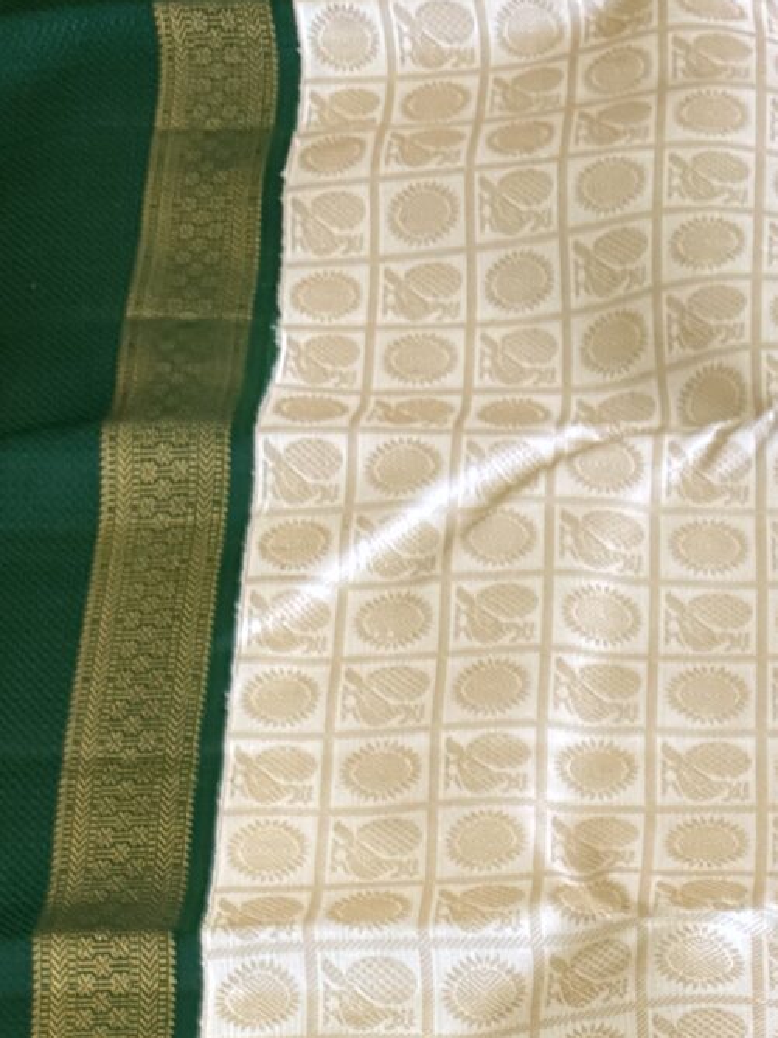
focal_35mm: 92
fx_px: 2757
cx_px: 1106
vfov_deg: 17.7
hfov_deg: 15.1
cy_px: 1787
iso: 400
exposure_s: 1/60
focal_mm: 6.76
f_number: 1.78
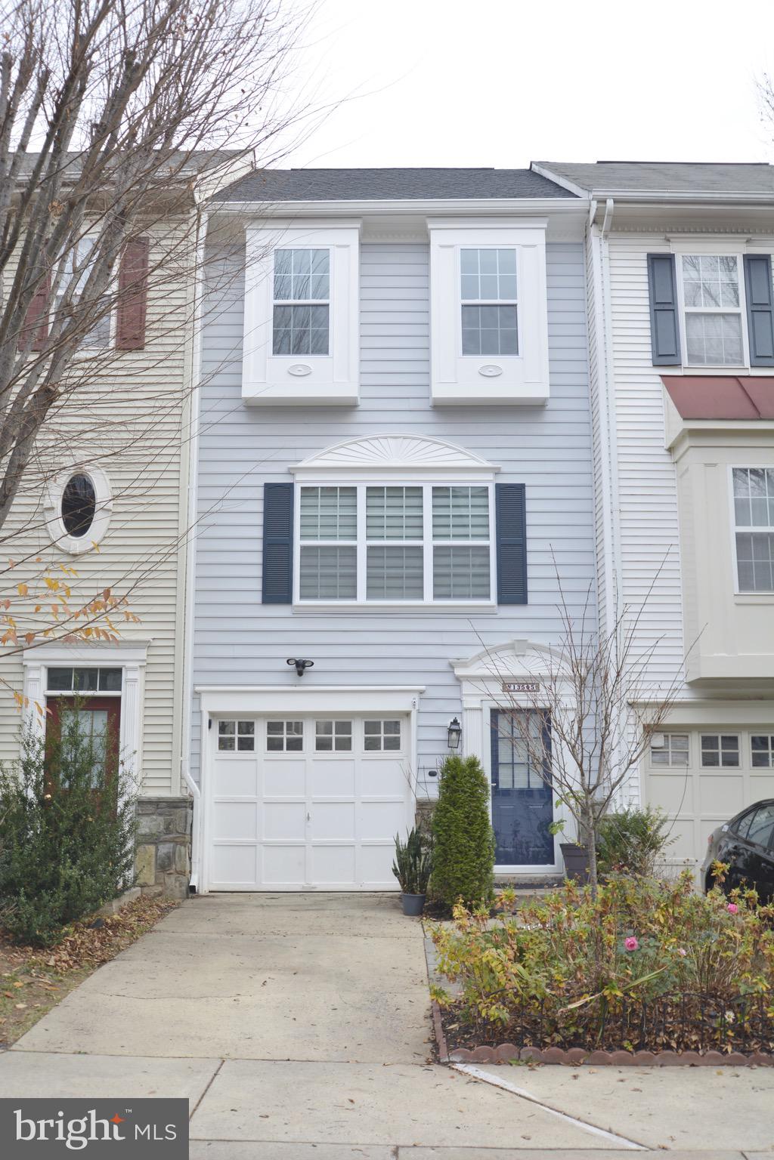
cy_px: 580
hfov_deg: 36.9
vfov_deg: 53.1
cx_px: 387
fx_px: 1161
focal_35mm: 36
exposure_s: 1/125
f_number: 5.6
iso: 200
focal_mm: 24
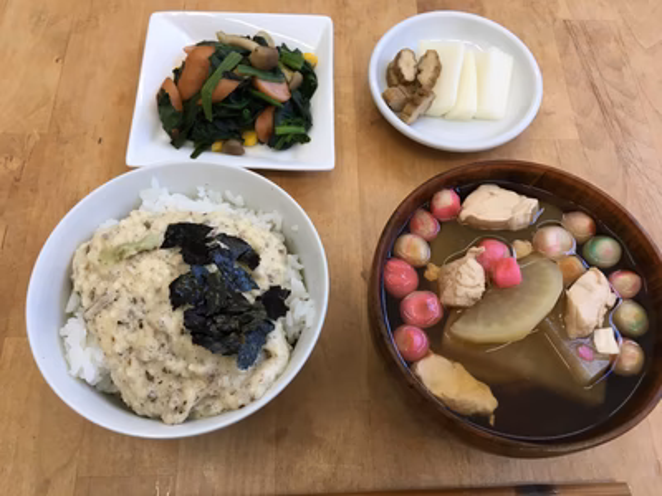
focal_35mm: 29
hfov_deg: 61.7
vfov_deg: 48.2
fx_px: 555
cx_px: 331
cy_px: 248
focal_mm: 4.15
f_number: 2.2
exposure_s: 1/30
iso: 25
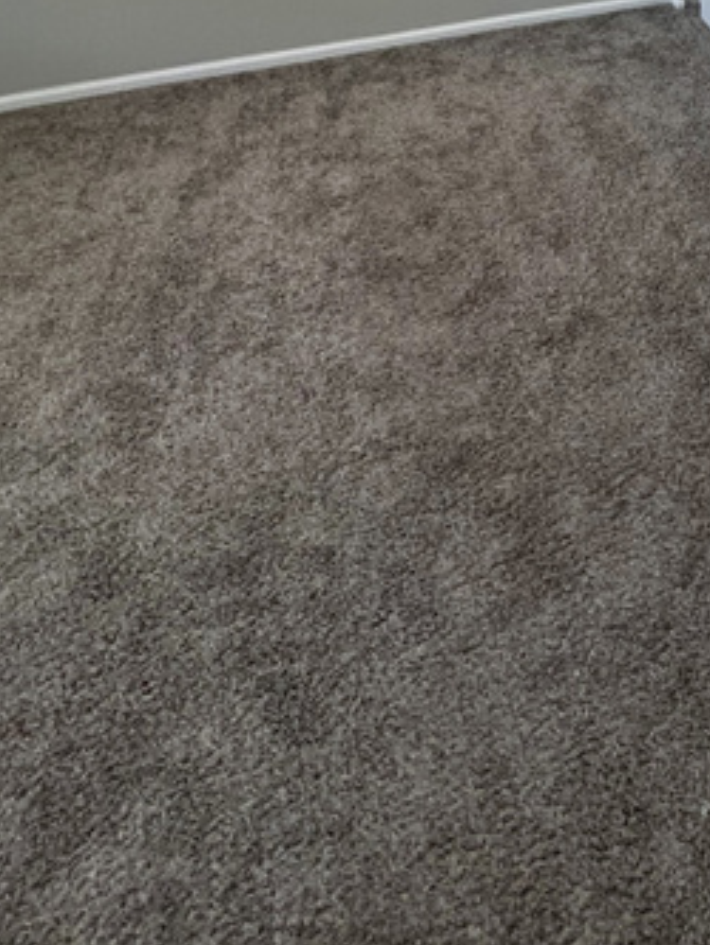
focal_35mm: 30
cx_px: 724
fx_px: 820
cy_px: 40
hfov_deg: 40.5
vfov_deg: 50.6
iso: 250
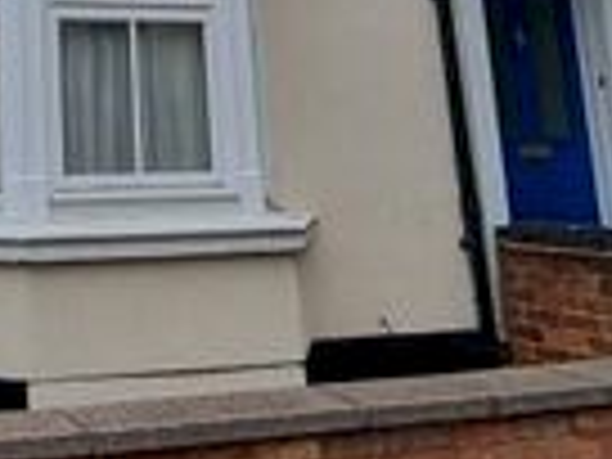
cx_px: -63
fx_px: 1185
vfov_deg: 19.4
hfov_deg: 26.6
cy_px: -214
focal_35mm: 67
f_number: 2.2
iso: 50
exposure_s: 1/1188
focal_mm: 2.2
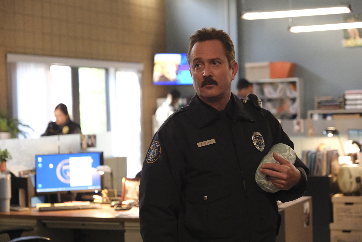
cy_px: 121
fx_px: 835
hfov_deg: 24.5
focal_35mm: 83
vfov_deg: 16.5
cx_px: 181
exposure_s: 1/160
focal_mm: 55
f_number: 2.8
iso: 12800
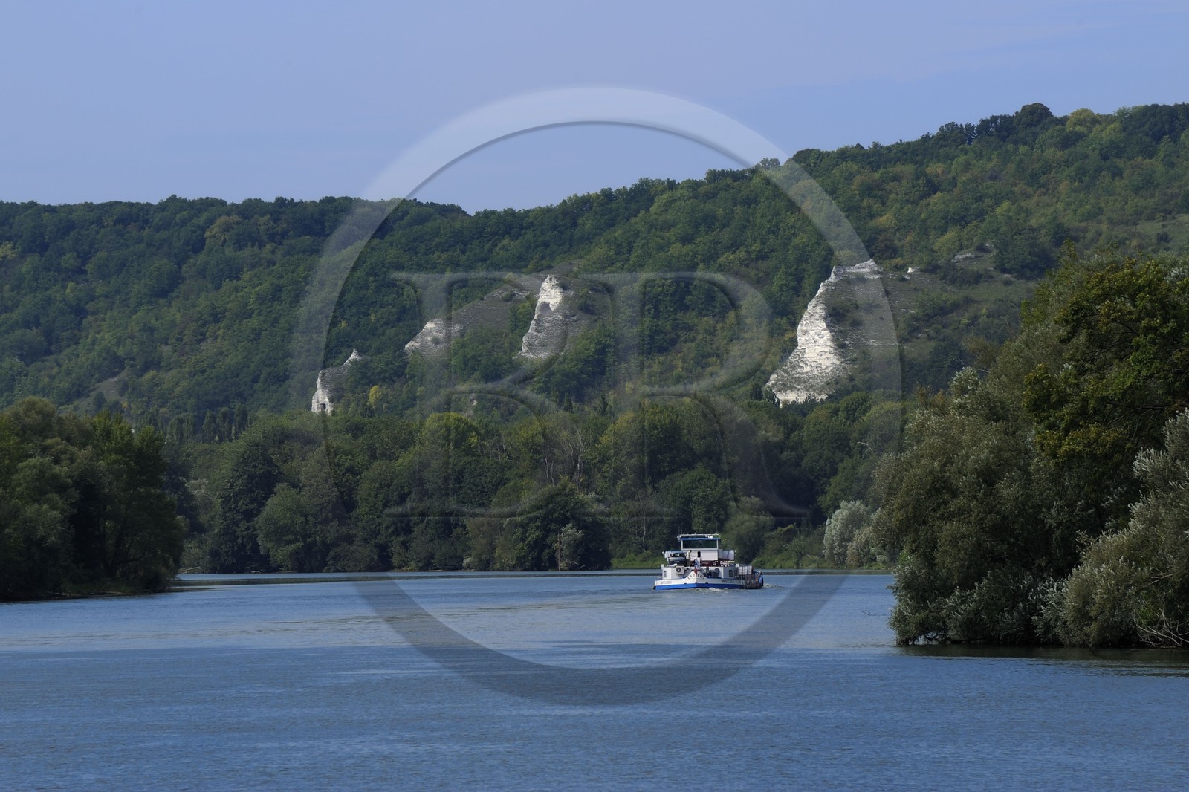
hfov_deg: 6.9
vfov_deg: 4.6
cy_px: 396
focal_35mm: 300
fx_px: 9906
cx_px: 594
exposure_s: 1/250
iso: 200
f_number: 11
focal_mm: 300
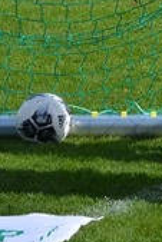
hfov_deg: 1.8
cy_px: -42
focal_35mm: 764
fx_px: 5145
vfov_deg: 2.7
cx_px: 409
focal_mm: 135
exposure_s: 1/800
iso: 200
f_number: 7.1
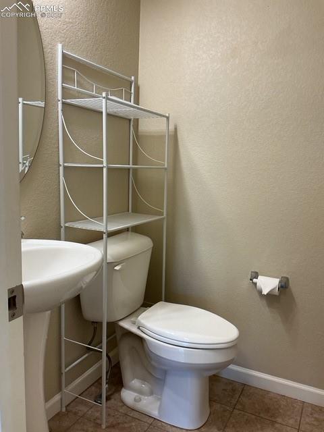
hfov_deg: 48.2
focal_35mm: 29
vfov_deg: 61.7
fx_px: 362
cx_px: 162
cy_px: 216
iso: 40
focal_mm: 3
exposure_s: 1/60
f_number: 1.8
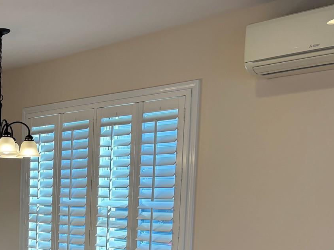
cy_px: 258
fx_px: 608
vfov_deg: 22.3
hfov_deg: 28.1
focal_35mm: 63
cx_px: -28
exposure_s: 1/165
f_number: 1.6
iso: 50
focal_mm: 5.96
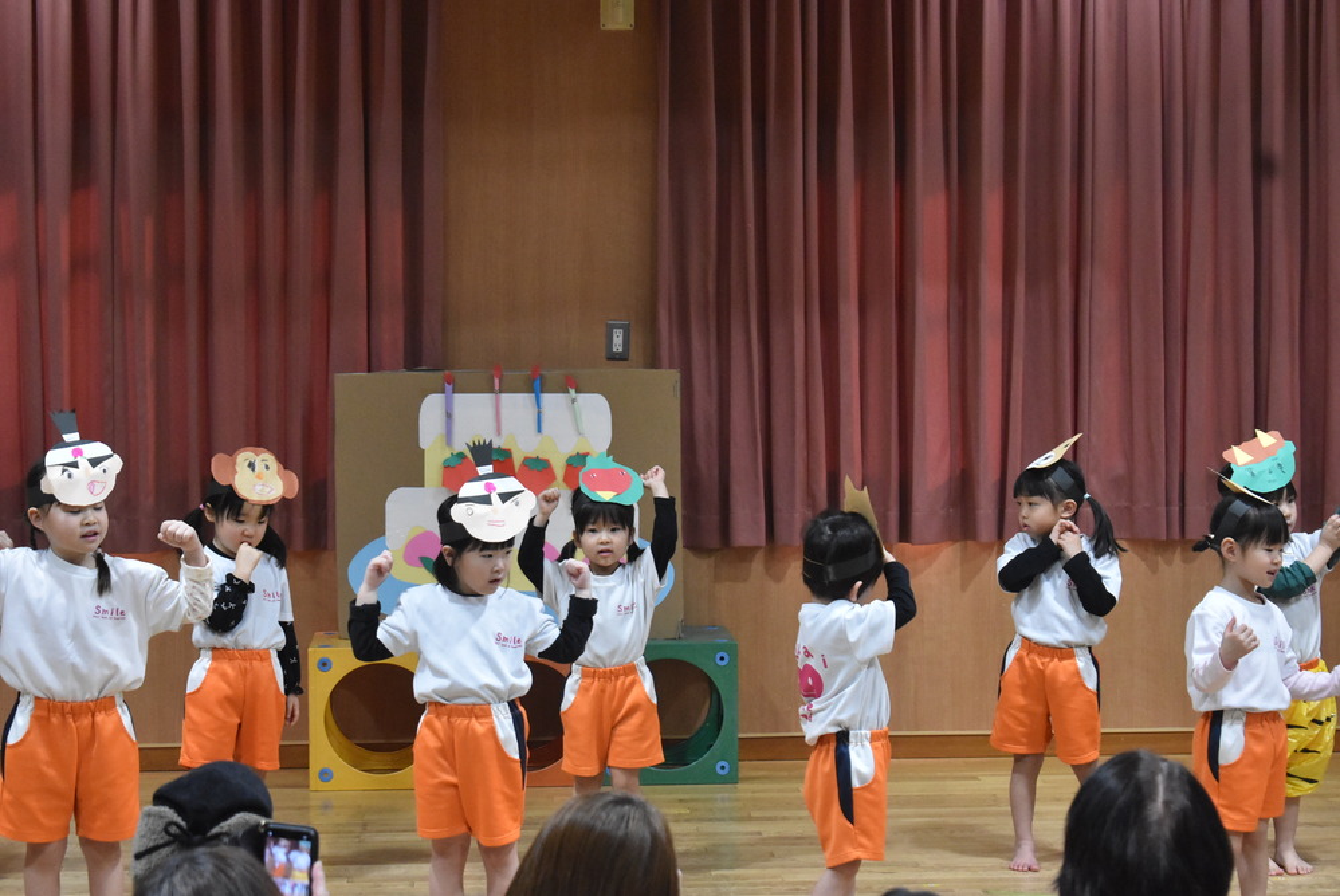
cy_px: 448
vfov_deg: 16.6
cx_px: 670
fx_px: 3073
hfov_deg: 24.6
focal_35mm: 82
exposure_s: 1/125
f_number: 5.6
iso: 4000
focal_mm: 55
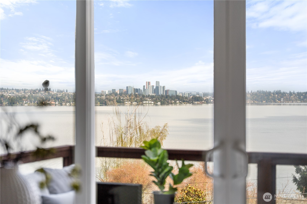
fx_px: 597
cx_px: 154
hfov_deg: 28.9
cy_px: 102
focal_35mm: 70
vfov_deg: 19.4
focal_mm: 70
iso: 100
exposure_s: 1/640
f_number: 2.8
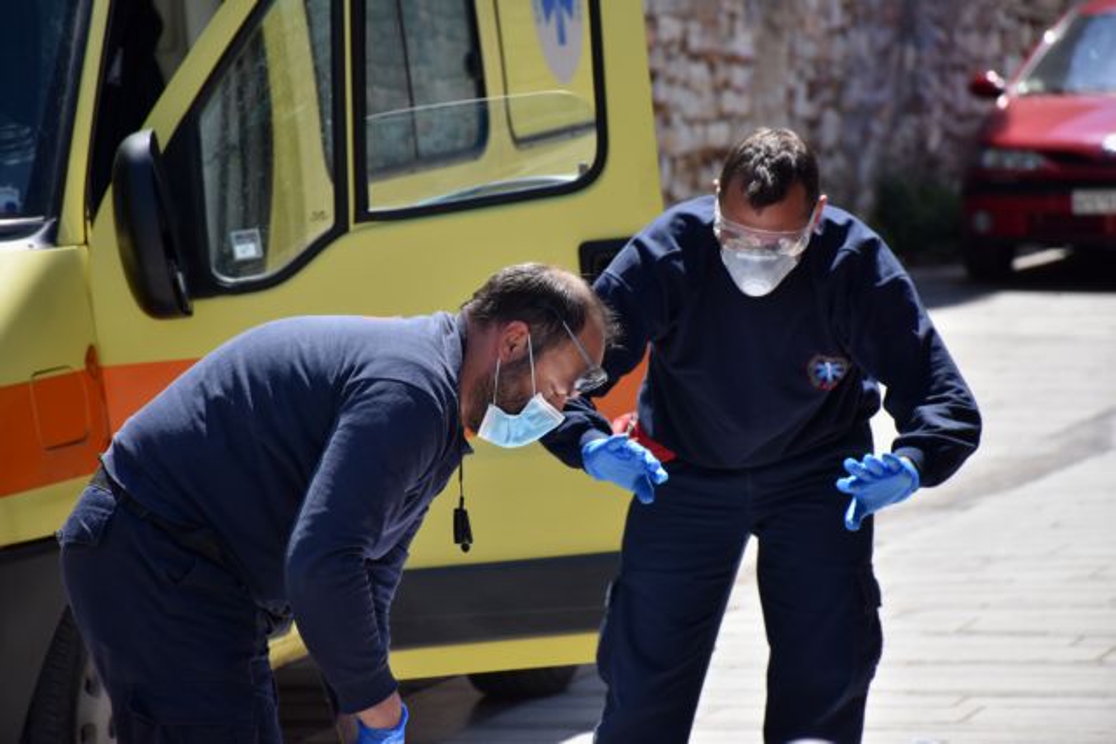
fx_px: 6511
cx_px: 558
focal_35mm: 210
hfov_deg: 9.8
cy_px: 372
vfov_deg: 6.5
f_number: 5.6
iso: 320
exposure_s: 1/1000
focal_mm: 140
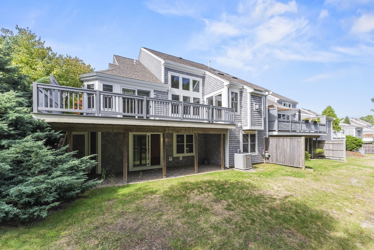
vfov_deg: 81.3
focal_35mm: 14
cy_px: 125
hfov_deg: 104.2
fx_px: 146
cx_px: 187
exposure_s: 1/200
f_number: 6.3
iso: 160
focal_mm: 14
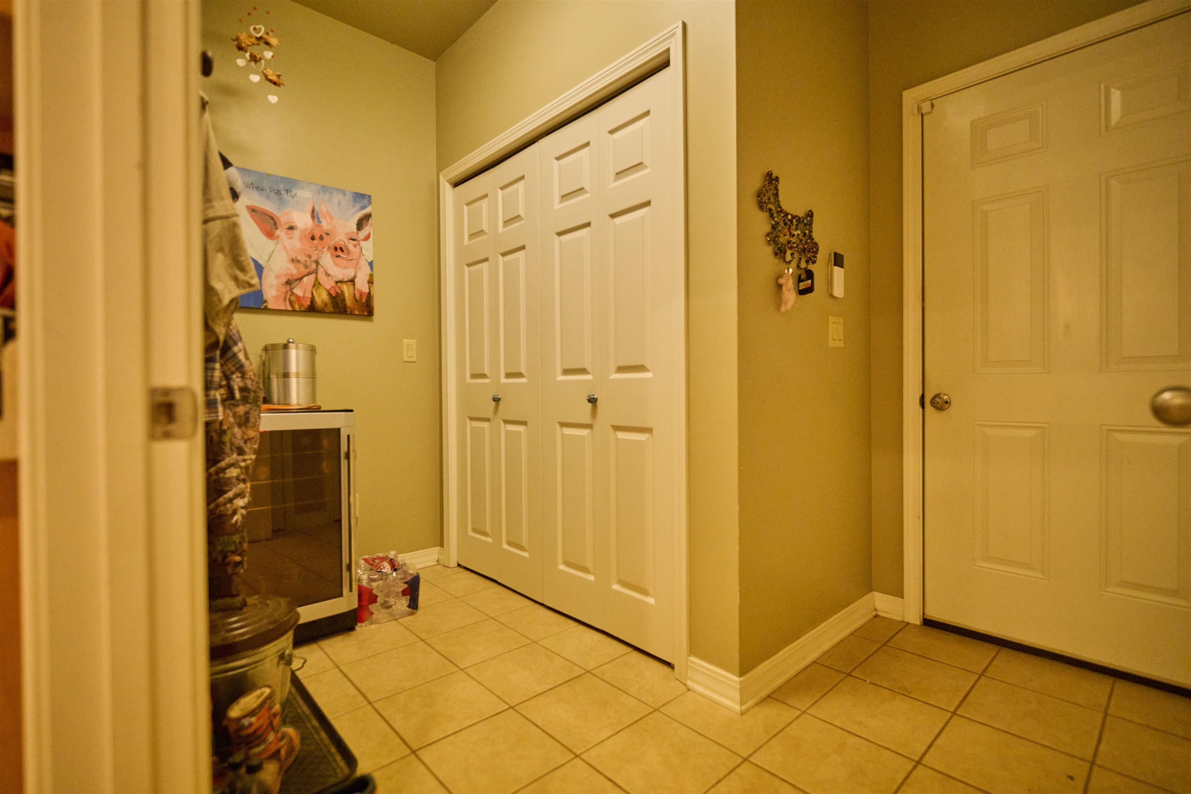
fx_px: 529
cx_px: 596
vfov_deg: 73.7
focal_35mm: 16
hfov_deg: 96.7
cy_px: 397
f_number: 2.2
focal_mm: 16
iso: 3200
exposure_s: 1/160
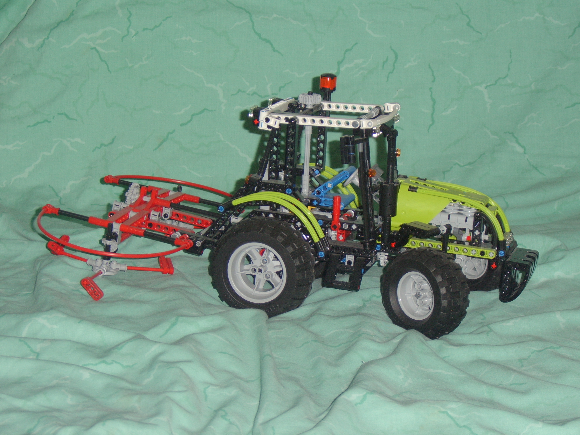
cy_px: 218
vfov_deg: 18.7
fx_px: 1324
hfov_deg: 24.7
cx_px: 290
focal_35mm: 79
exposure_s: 1/60
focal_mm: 20.6
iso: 141
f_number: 4.9
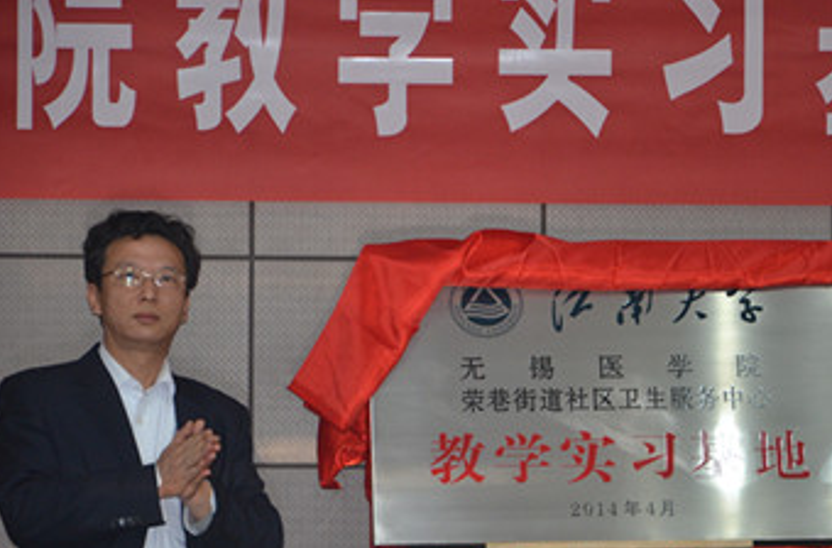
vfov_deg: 5.9
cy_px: 396
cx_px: 573
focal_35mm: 232
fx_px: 5336
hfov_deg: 8.9
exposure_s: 1/60
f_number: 5.6
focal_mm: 105
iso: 800
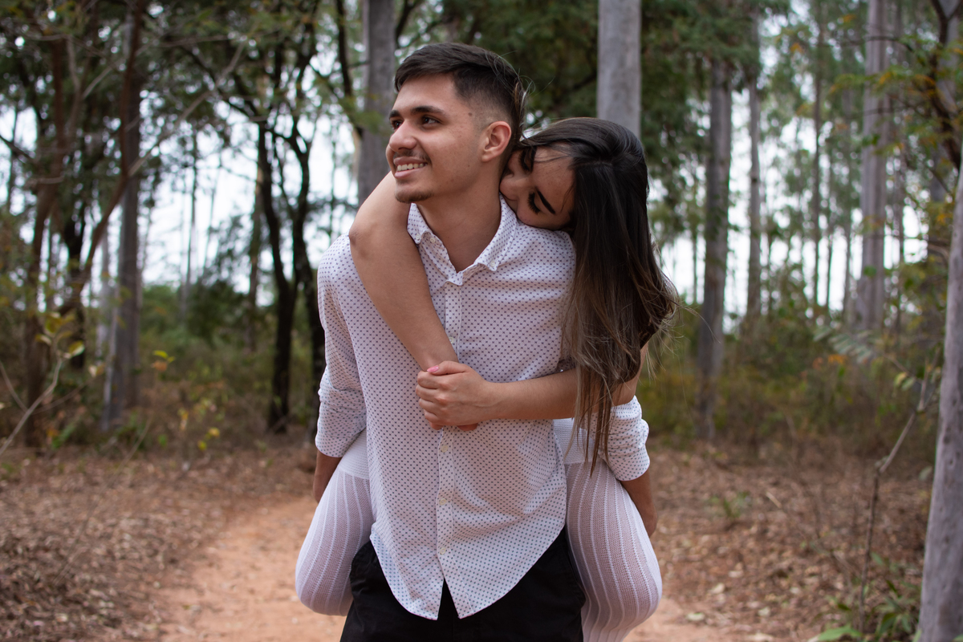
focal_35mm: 52
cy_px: 321
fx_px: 1404
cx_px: 482
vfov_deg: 25.8
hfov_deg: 37.9
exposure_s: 1/200
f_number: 2.5
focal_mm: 35
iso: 320
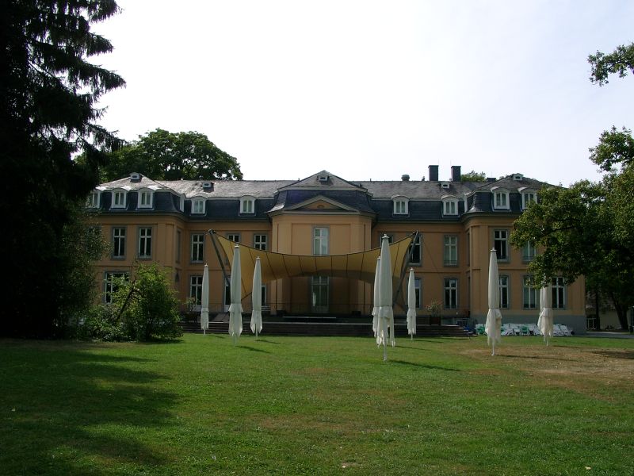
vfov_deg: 41.8
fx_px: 623
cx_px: 317
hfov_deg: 54.0
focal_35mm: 34
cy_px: 238
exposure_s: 1/908
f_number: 4
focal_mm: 7.13
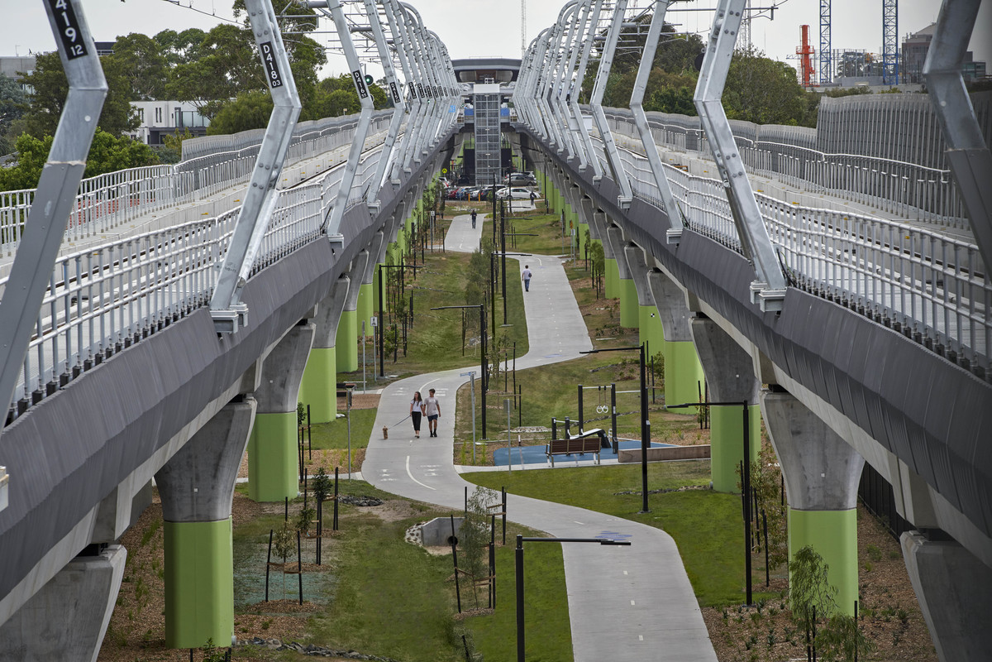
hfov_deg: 10.3
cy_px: 331
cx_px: 496
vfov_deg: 6.9
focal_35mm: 200
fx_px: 5511
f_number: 11
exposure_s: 1/250
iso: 400
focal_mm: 200
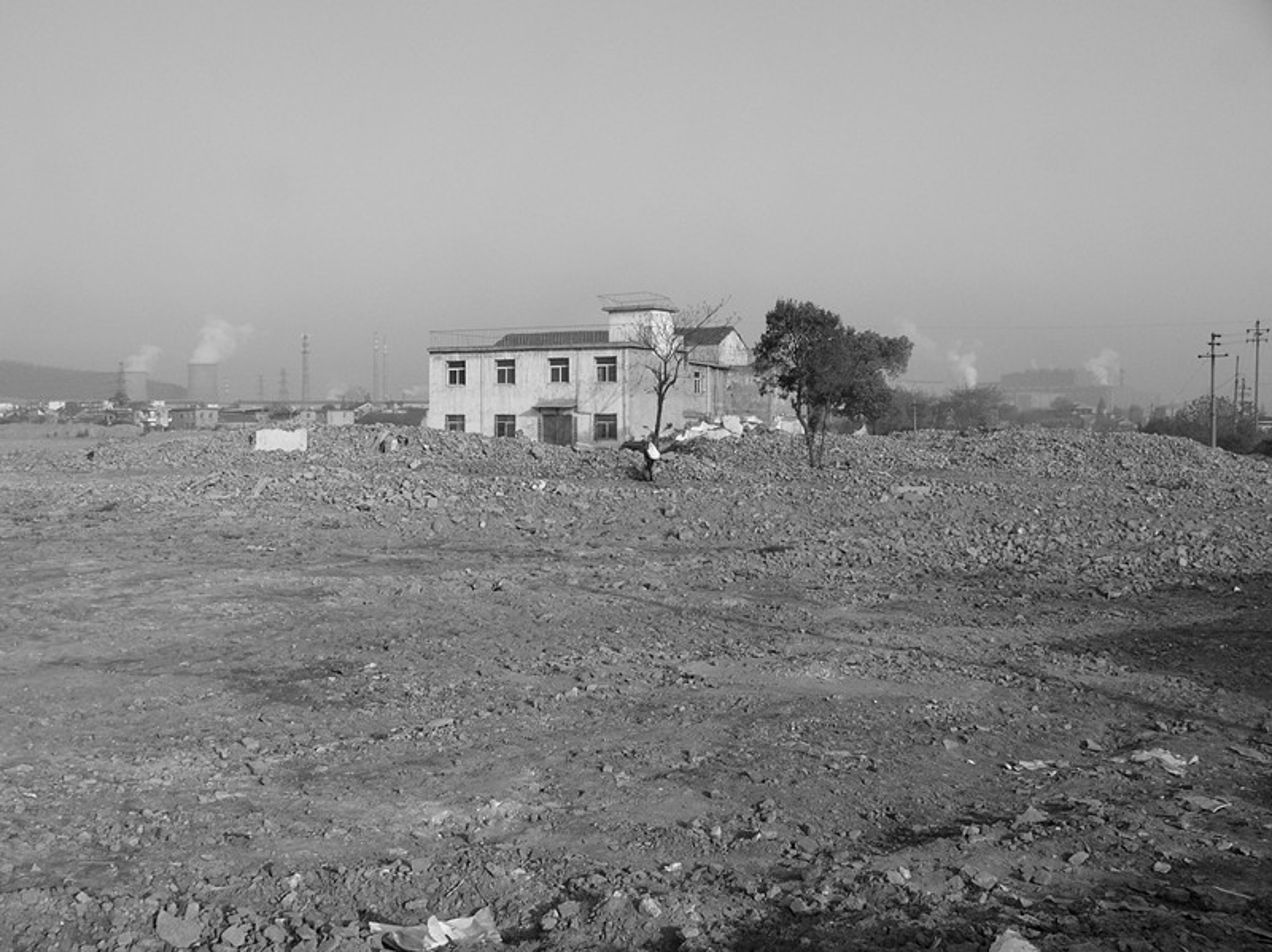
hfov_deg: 51.4
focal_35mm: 36
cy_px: 476
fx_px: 1322
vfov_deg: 39.6
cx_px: 636
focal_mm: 6
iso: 100
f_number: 5.6
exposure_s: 1/320
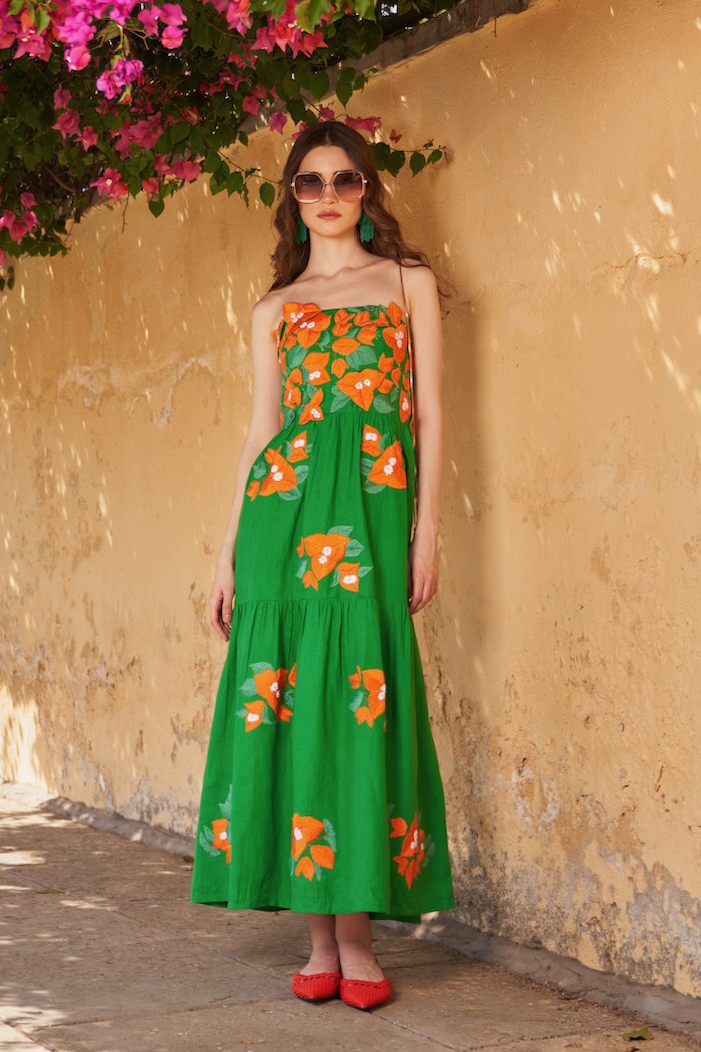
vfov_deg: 42.7
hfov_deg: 29.2
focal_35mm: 46
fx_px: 1343
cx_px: 350
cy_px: 526
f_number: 2.8
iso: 64
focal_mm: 31
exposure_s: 1/800
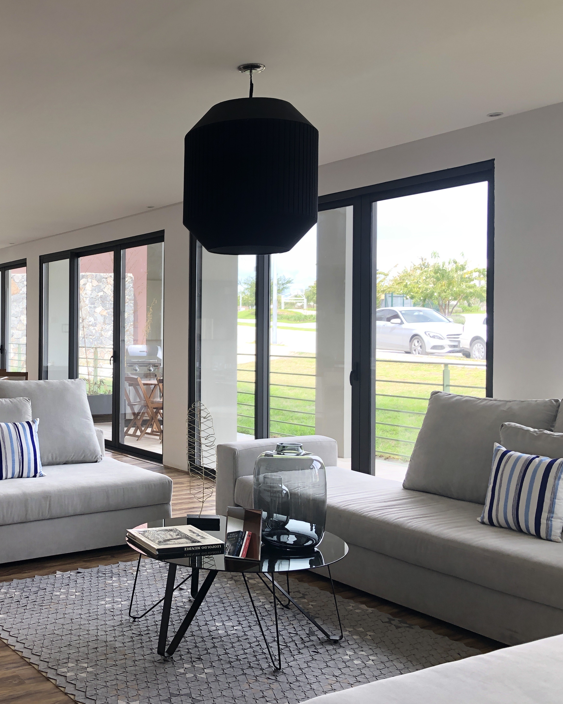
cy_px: 345
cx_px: 91
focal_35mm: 38
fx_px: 791
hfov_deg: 37.4
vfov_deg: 47.9
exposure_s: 1/120
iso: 25
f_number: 1.8
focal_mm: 4
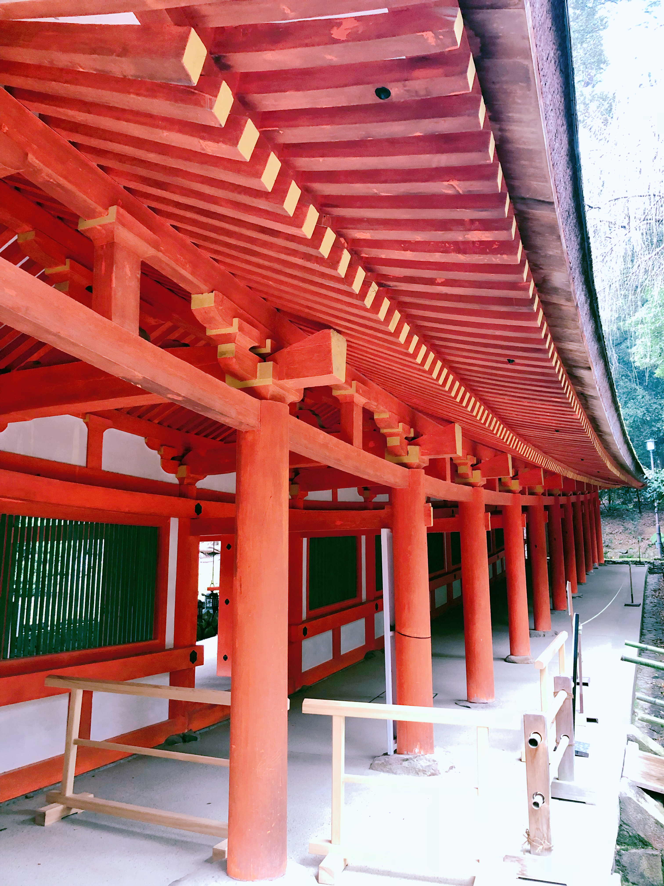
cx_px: 332
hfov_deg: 48.2
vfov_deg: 61.7
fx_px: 742
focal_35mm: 29
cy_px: 443
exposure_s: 1/15
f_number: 1.8
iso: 64
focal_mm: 3.99
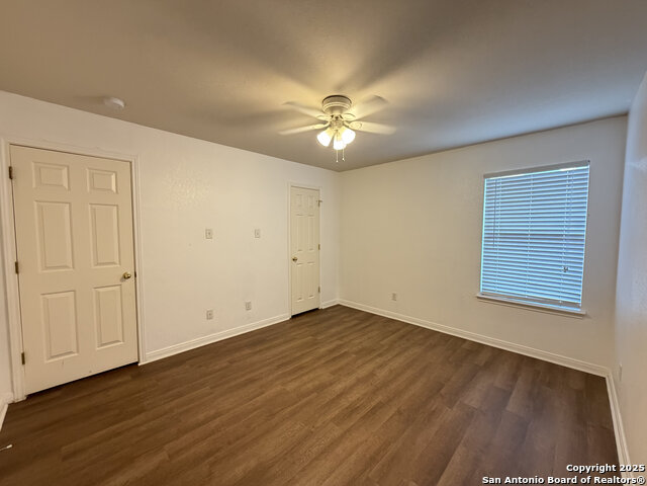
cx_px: 324
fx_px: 262
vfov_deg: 85.7
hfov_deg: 102.1
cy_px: 243
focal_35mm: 14
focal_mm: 2.22
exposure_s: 1/60
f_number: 2.2
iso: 400
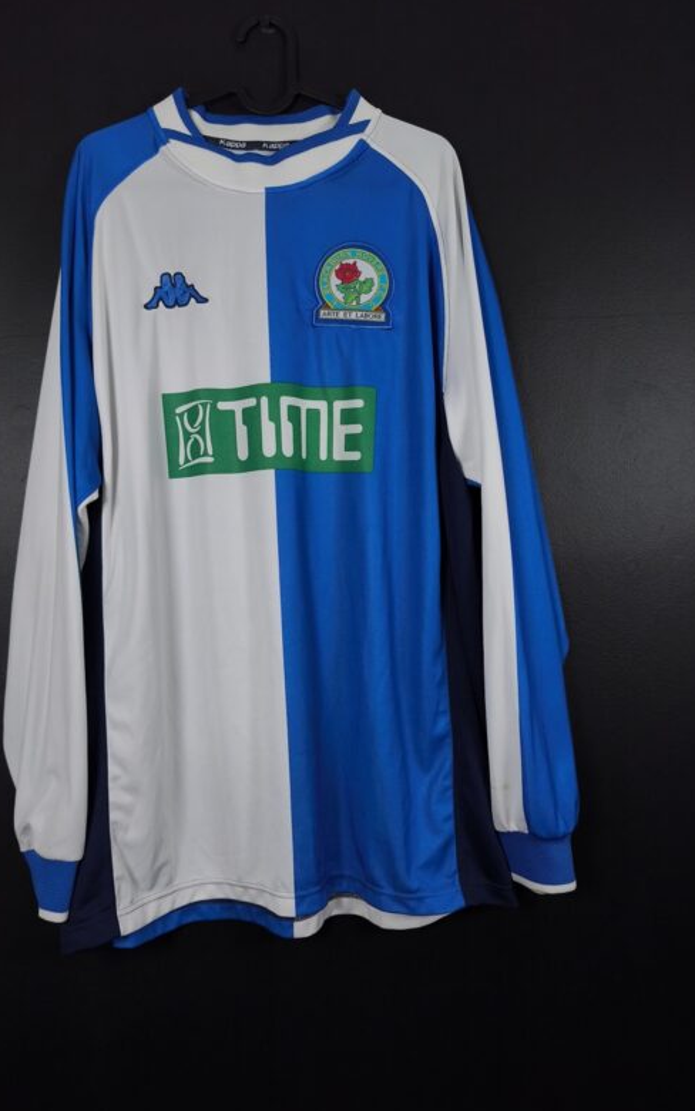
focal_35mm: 25
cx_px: 275
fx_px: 757
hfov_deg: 49.0
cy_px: 561
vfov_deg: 72.5
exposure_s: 1/160
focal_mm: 6.57
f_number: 1.6
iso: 320
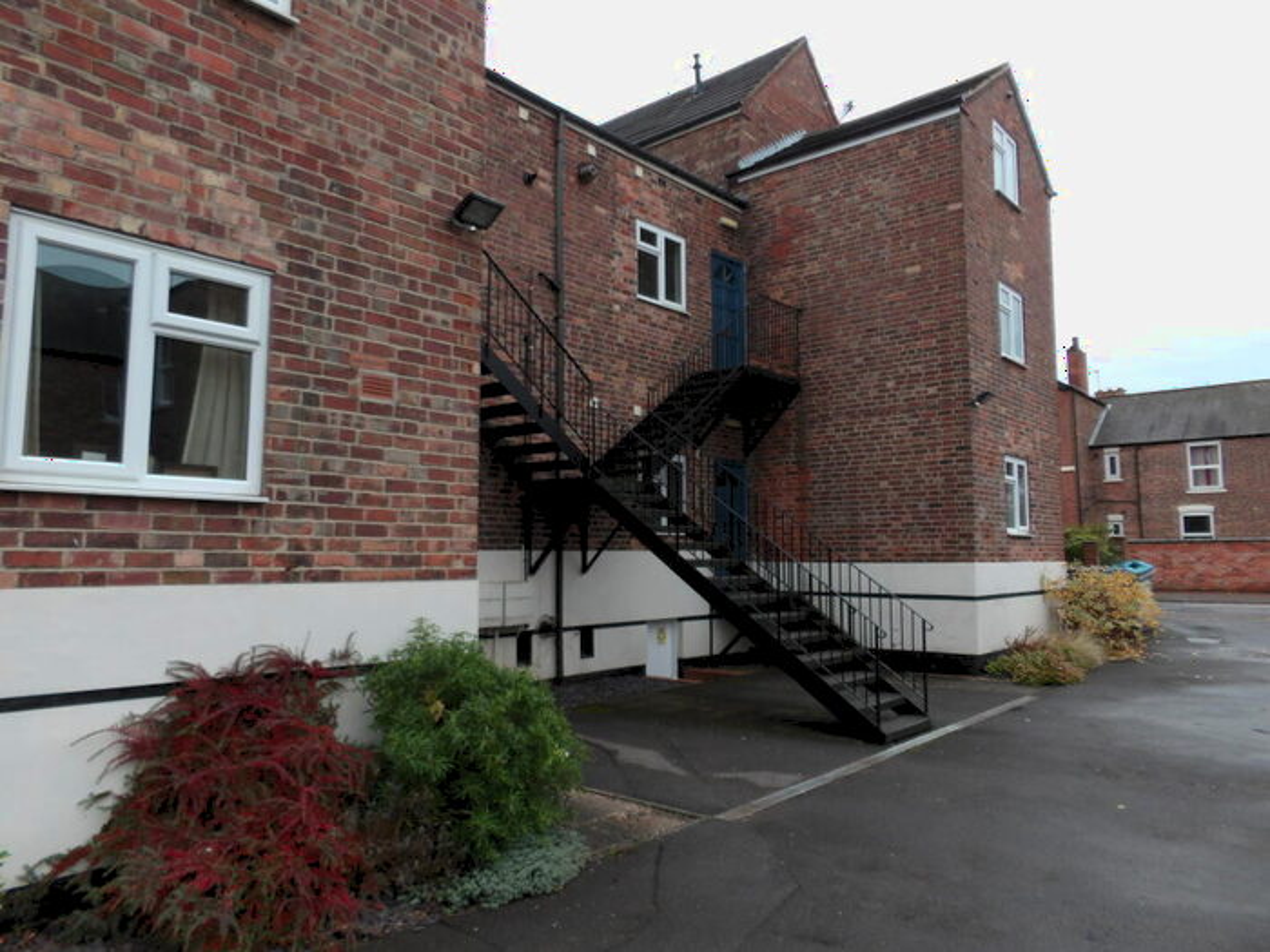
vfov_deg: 56.8
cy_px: 476
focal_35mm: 24
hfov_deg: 71.6
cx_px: 635
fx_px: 881
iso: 100
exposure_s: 1/152
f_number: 2.9
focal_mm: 4.3
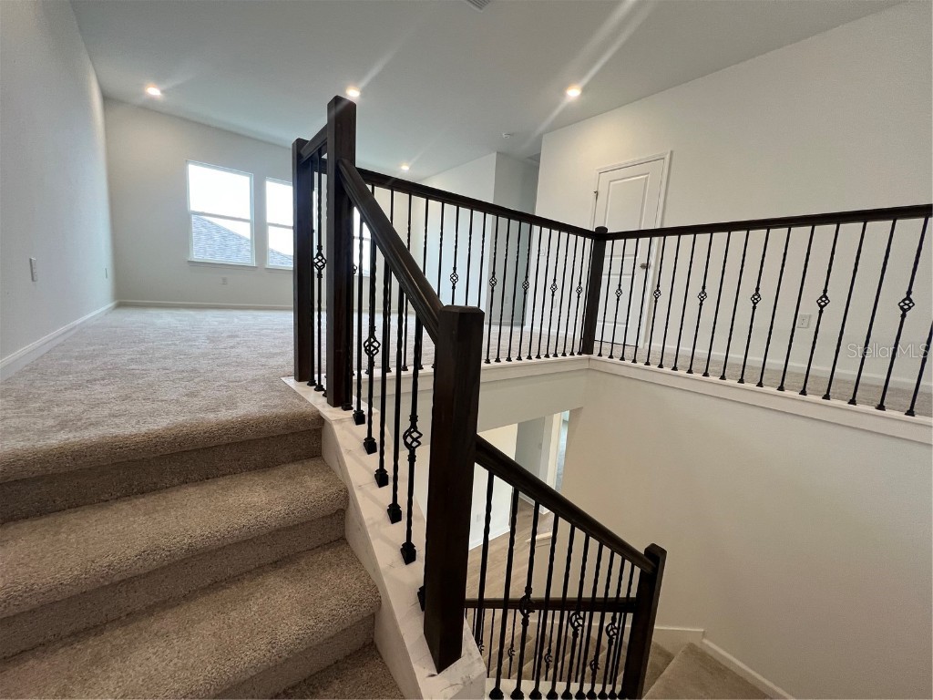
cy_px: 350
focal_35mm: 13
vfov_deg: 89.9
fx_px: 350
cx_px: 466
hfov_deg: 106.2
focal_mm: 1.57
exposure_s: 1/120
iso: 160
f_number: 1.8
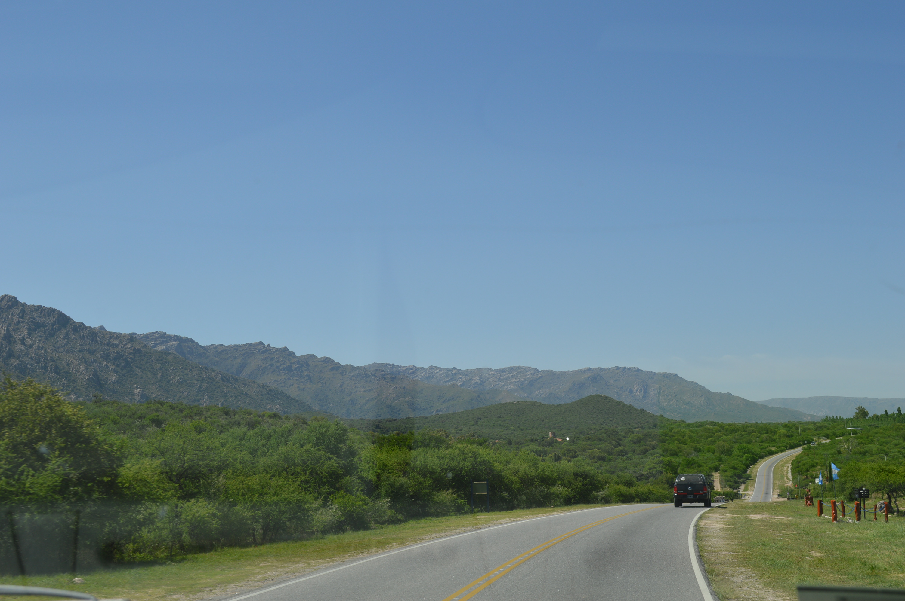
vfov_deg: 28.0
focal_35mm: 48
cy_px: 300
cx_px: 452
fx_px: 1206
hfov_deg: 41.1
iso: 100
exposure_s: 1/320
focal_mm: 32
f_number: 8
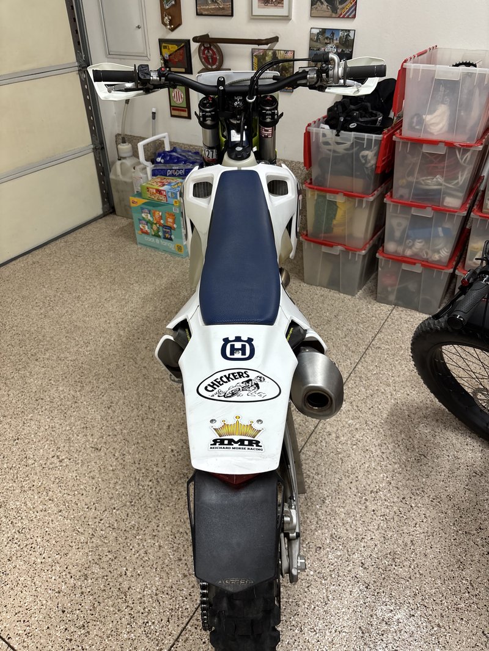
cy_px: 326
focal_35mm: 26
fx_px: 490
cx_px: 244
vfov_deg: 67.3
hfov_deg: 53.1
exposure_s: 1/60
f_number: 1.6
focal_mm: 5.96
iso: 125
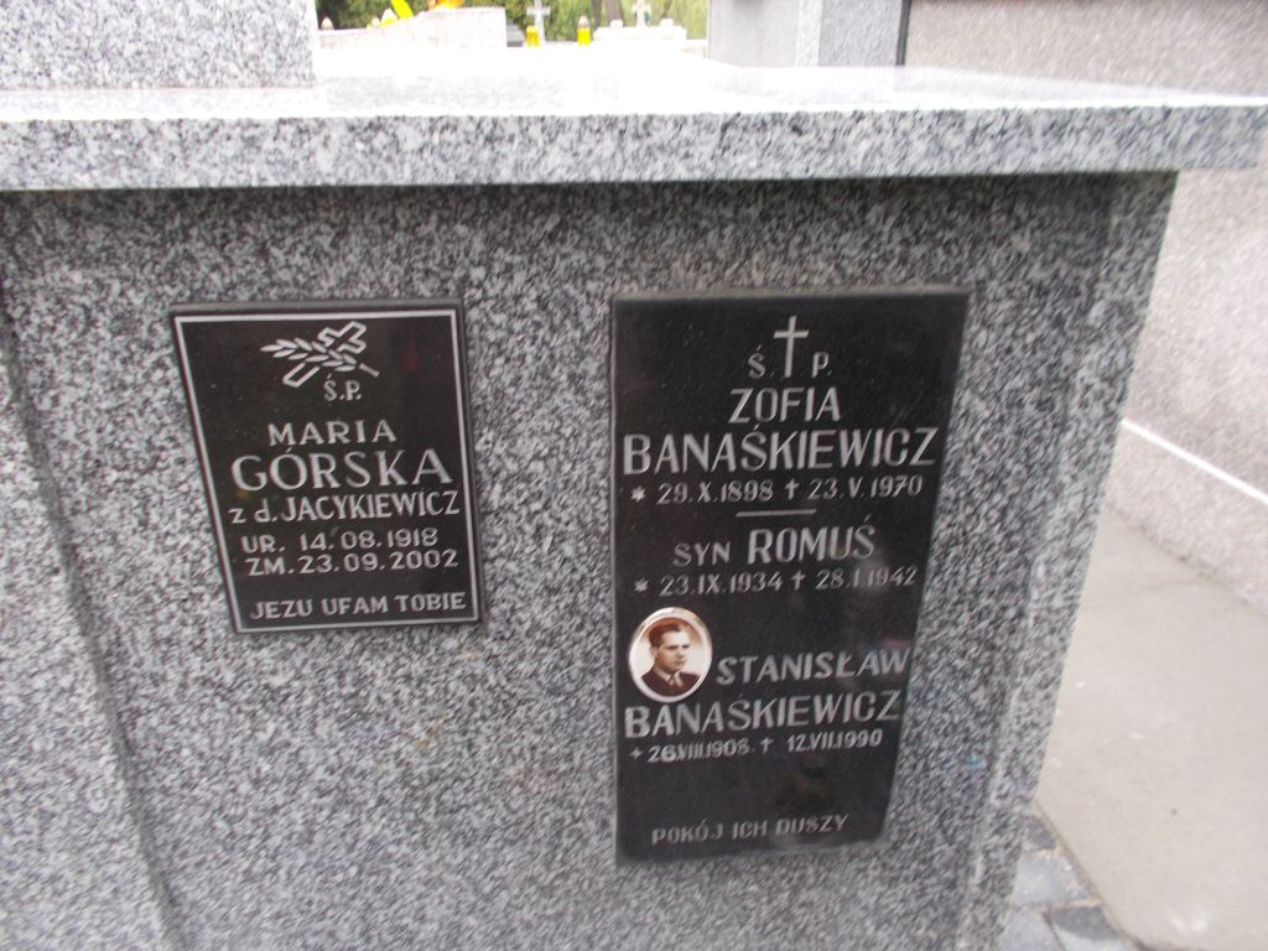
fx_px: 952
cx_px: 634
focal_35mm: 26
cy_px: 476
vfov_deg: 53.1
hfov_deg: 67.3
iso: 80
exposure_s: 1/50
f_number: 3.2
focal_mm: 4.6
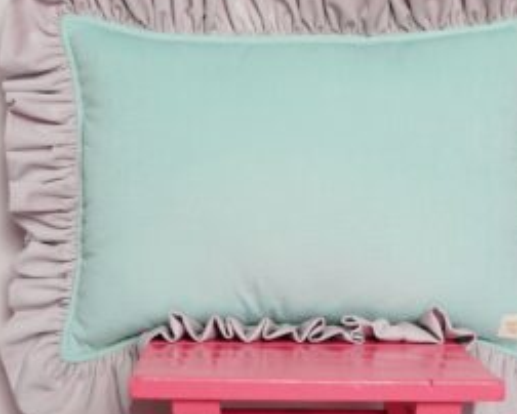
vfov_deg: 18.7
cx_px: 322
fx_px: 1256
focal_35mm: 82
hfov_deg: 23.2
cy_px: 121
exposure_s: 1/40
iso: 1000
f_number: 4
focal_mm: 35
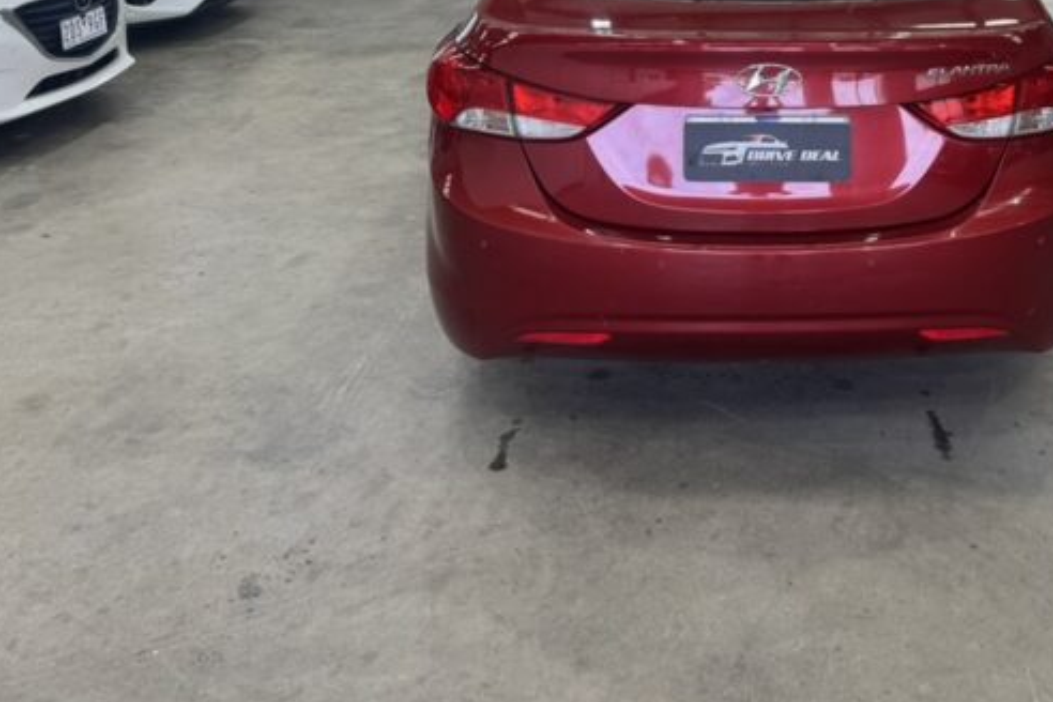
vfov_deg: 32.9
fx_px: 1141
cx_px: 809
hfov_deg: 47.4
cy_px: 103
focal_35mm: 39
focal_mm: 6.76
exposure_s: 1/167
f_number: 1.78
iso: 80
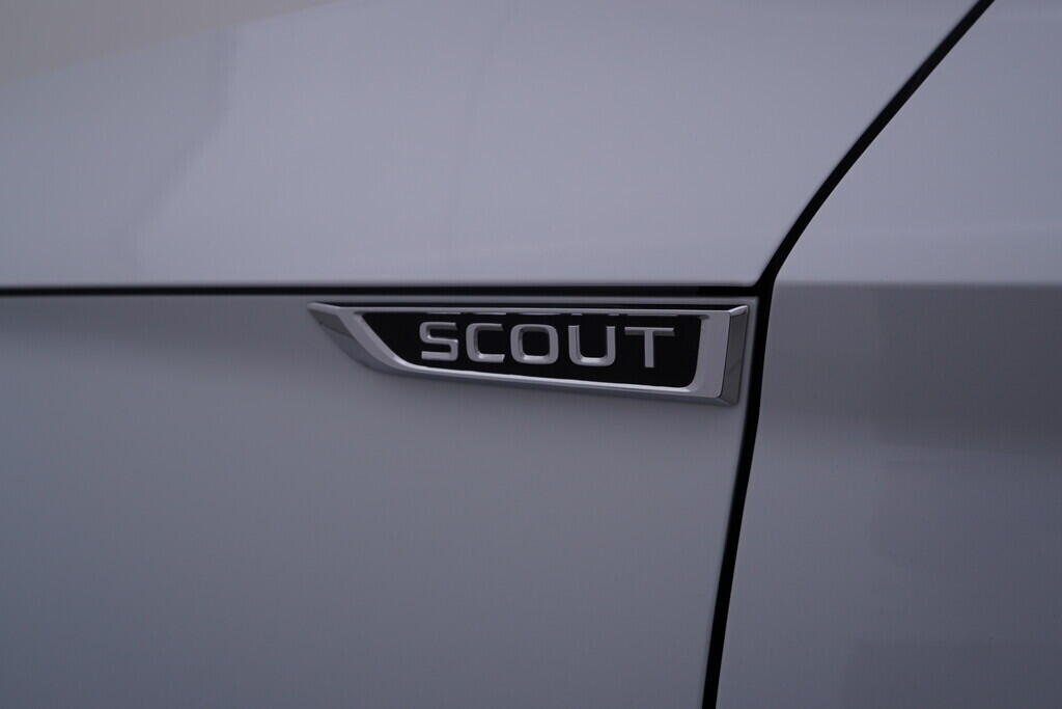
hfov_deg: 53.1
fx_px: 1062
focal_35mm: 36
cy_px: 354
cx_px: 531
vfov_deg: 36.9
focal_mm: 24
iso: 125
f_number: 5.6
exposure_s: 1/160
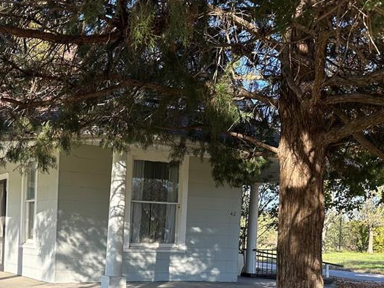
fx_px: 521
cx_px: 68
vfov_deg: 29.8
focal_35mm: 47
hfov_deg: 38.6
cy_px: 251
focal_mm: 6.86
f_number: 1.78
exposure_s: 1/1062
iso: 80
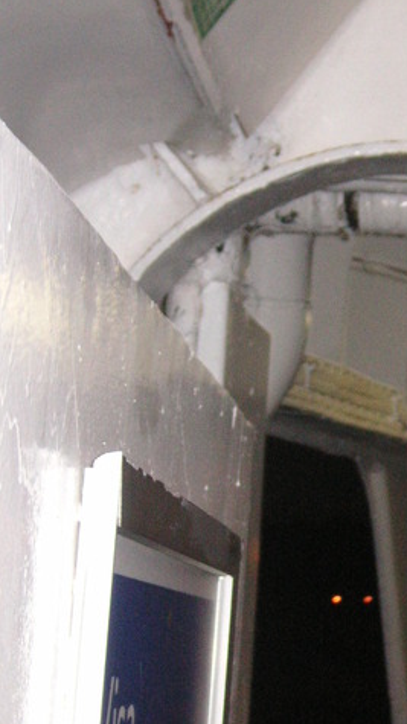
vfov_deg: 17.6
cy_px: 518
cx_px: 384
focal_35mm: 121
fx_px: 2323
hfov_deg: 10.0
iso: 160
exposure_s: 1/60
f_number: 4
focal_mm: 11
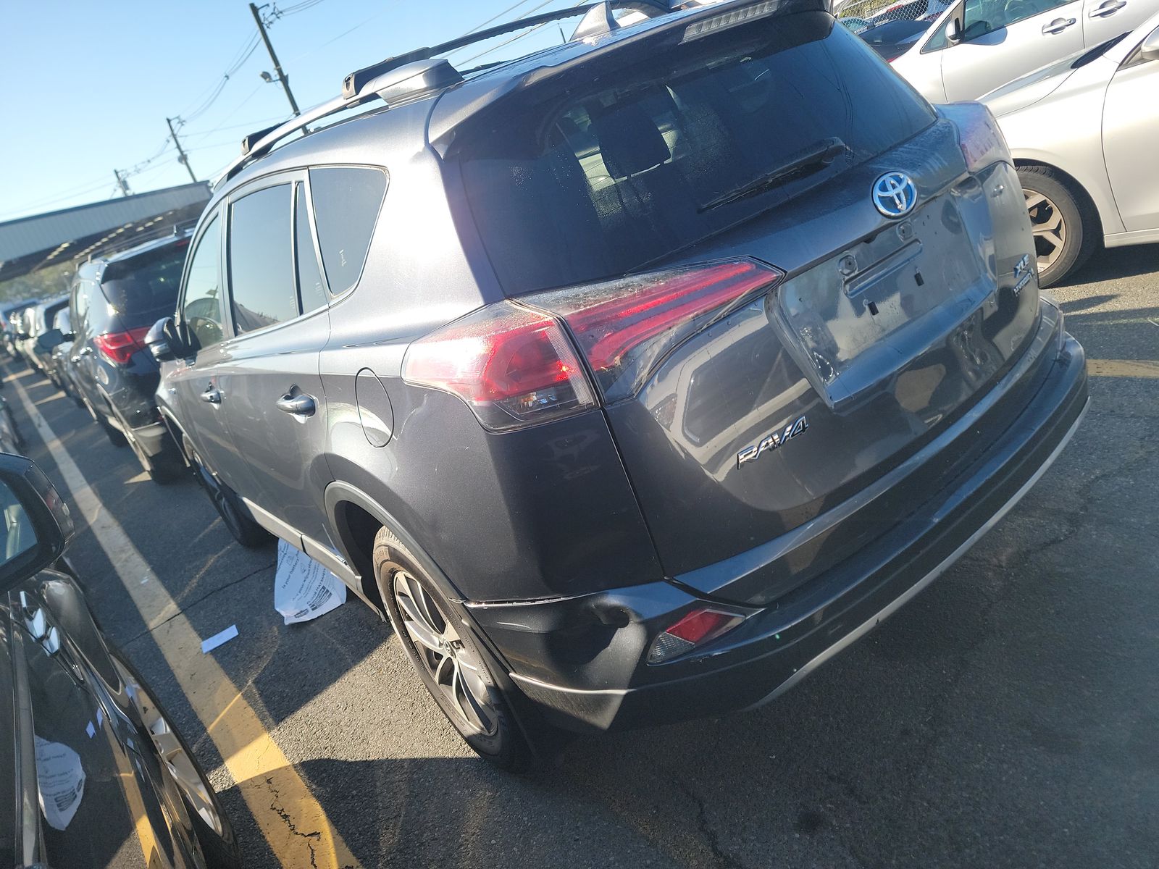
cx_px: 580
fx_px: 804
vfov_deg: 56.8
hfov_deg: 71.6
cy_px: 434
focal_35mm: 24
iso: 50
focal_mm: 6.7
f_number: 1.8
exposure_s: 1/402
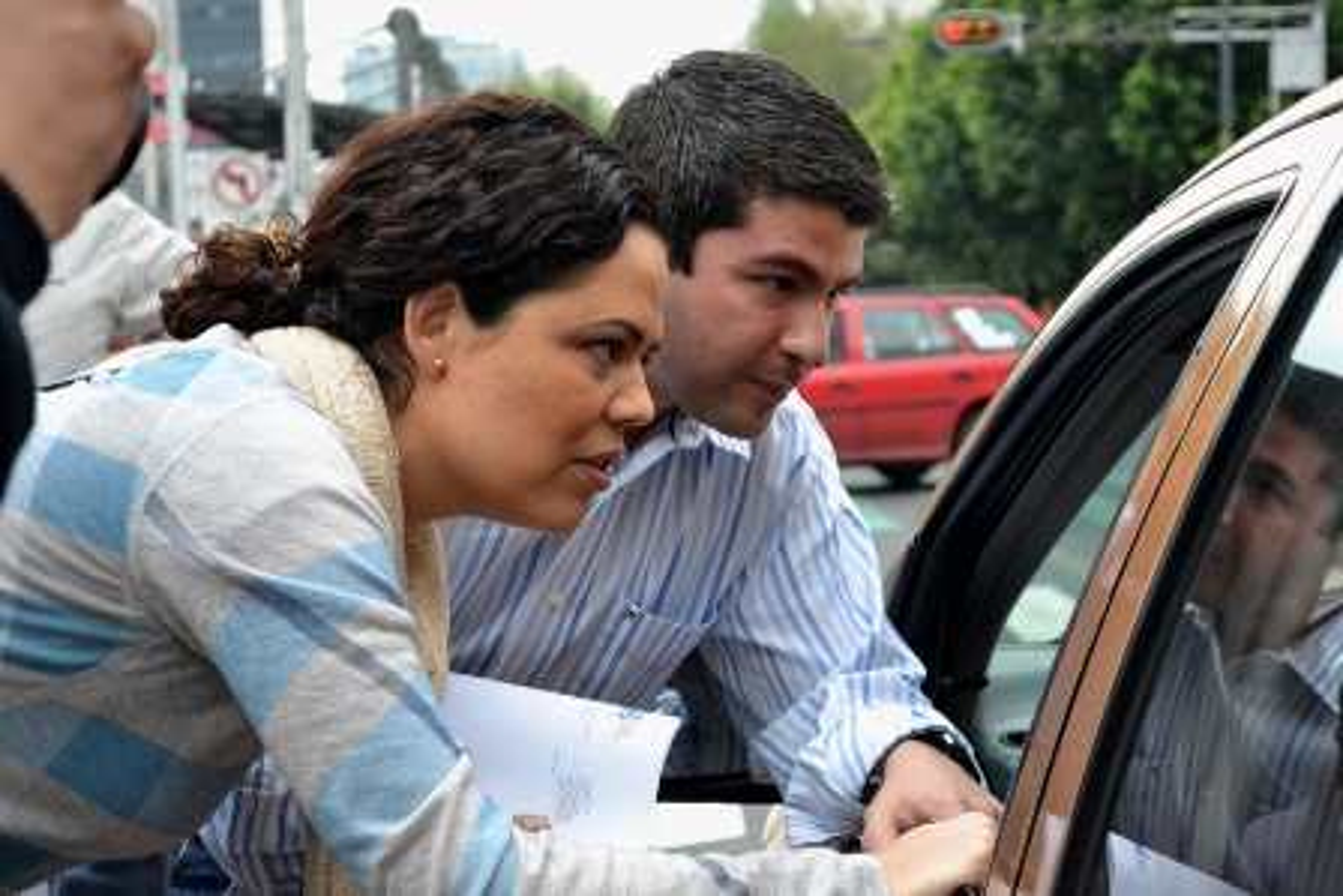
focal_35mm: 82
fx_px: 3079
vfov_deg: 16.6
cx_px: 672
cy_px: 448
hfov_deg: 24.6
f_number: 6.3
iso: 3200
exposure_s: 1/1250
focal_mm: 55
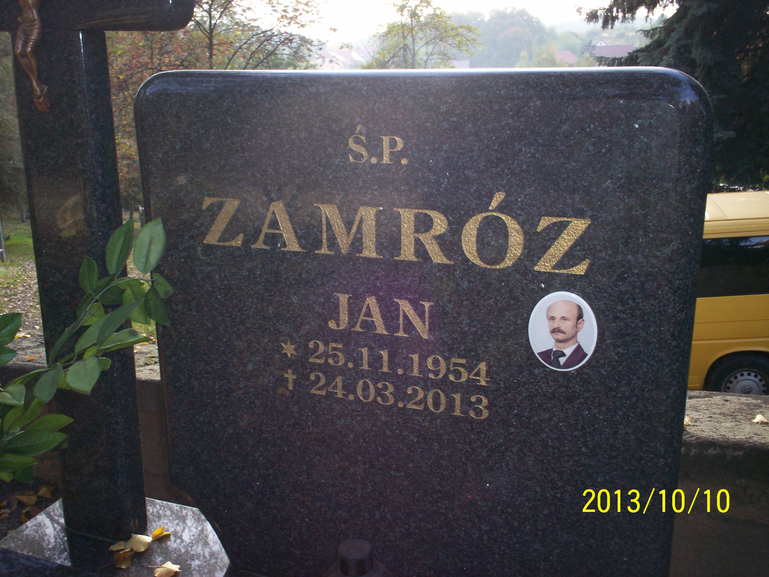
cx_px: 384
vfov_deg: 39.7
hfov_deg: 51.4
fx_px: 800
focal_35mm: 36
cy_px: 288
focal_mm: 6
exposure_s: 1/60
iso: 140
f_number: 4.5
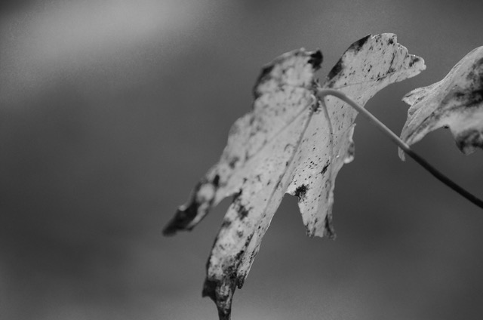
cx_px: 242
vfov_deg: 4.6
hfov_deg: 6.9
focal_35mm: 300
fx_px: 4017
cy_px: 160
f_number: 5.6
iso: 2000
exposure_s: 1/1250
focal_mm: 200
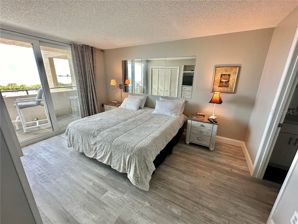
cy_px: 112
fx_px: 121
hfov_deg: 102.1
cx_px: 149
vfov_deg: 85.7
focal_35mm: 14
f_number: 2.2
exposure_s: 1/120
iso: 160
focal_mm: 2.22
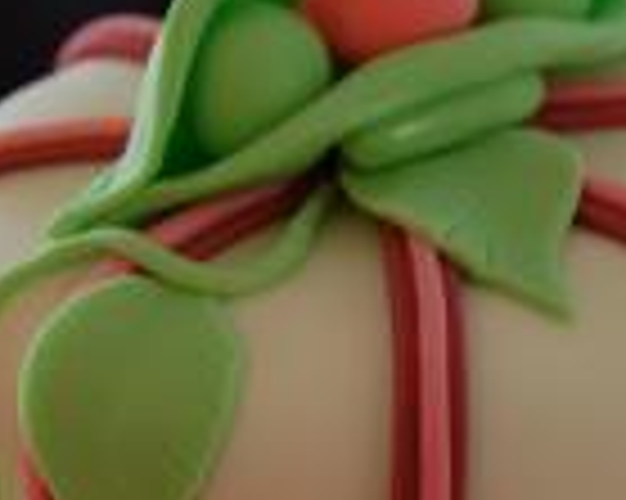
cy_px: 356
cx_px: 342
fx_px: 3592
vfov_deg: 8.0
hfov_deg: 10.0
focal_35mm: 194
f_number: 2.8
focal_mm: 48
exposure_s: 1/25
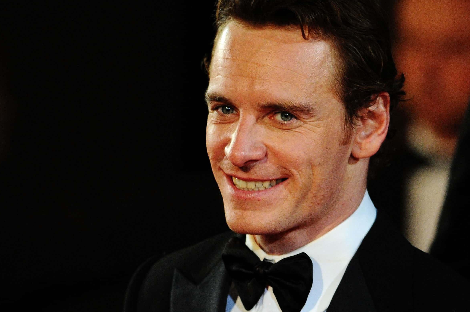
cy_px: 136
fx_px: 7472
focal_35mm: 573
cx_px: 214
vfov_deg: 2.4
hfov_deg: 3.6
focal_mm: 300
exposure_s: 1/400
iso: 1000
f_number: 2.8
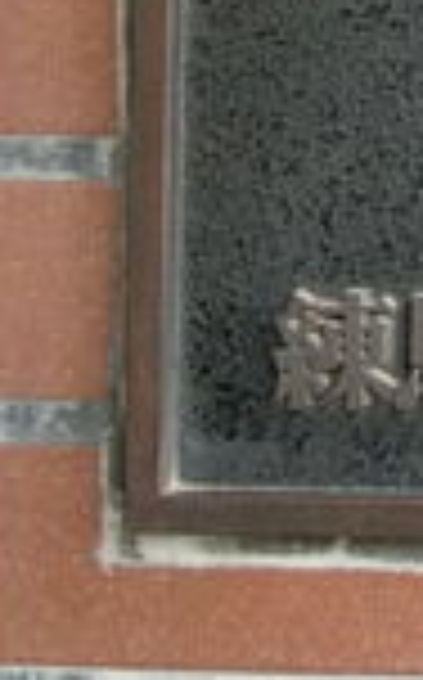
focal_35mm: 80
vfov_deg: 23.7
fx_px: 1480
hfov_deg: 12.1
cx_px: 1098
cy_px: -131
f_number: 2.7
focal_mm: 4.06
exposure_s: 1/125
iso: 320
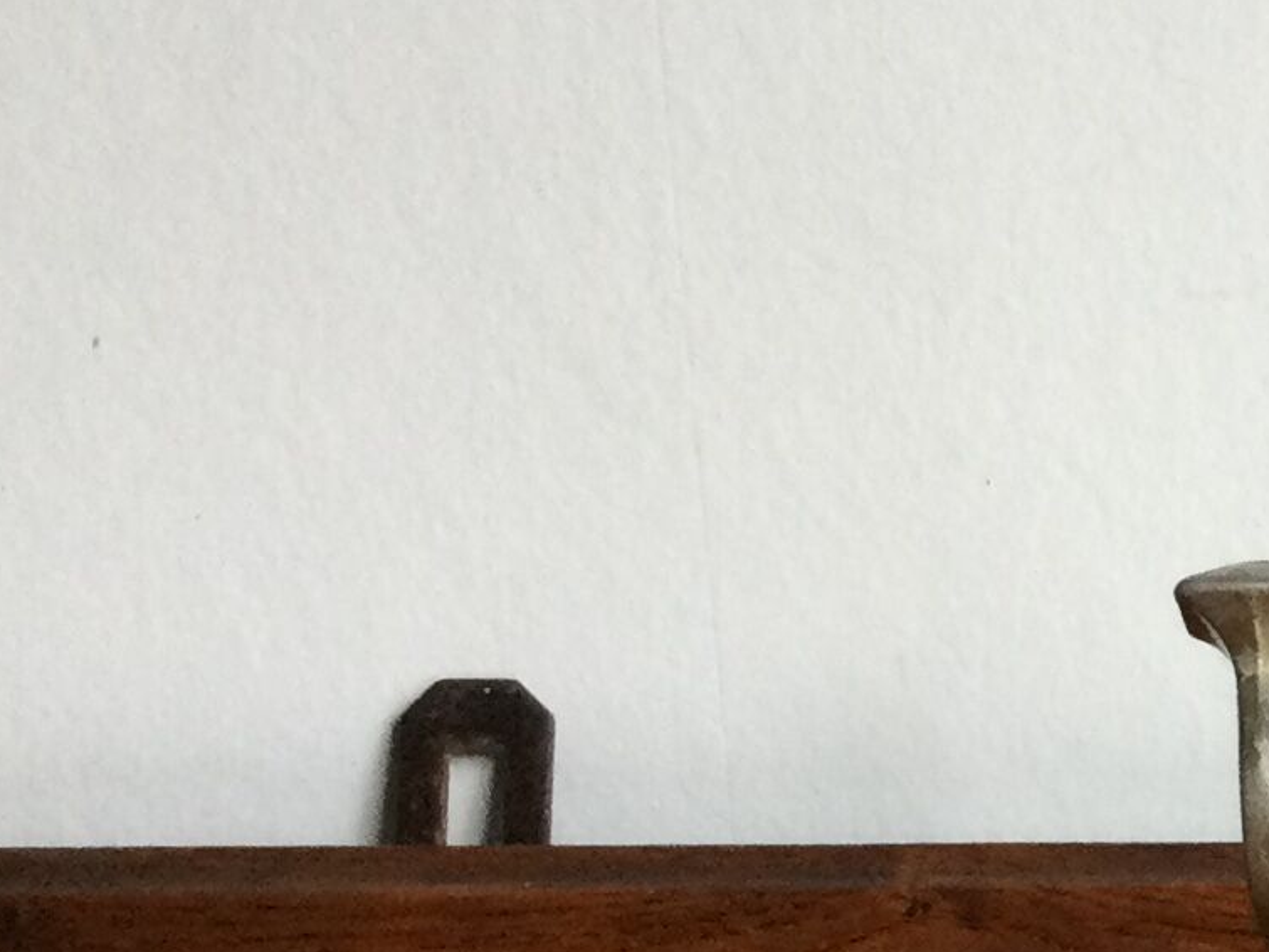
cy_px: 1189
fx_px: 4912
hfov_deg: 13.7
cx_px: 2005
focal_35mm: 134
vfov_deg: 10.8
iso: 40
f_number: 2.4
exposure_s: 1/33
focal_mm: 3.3
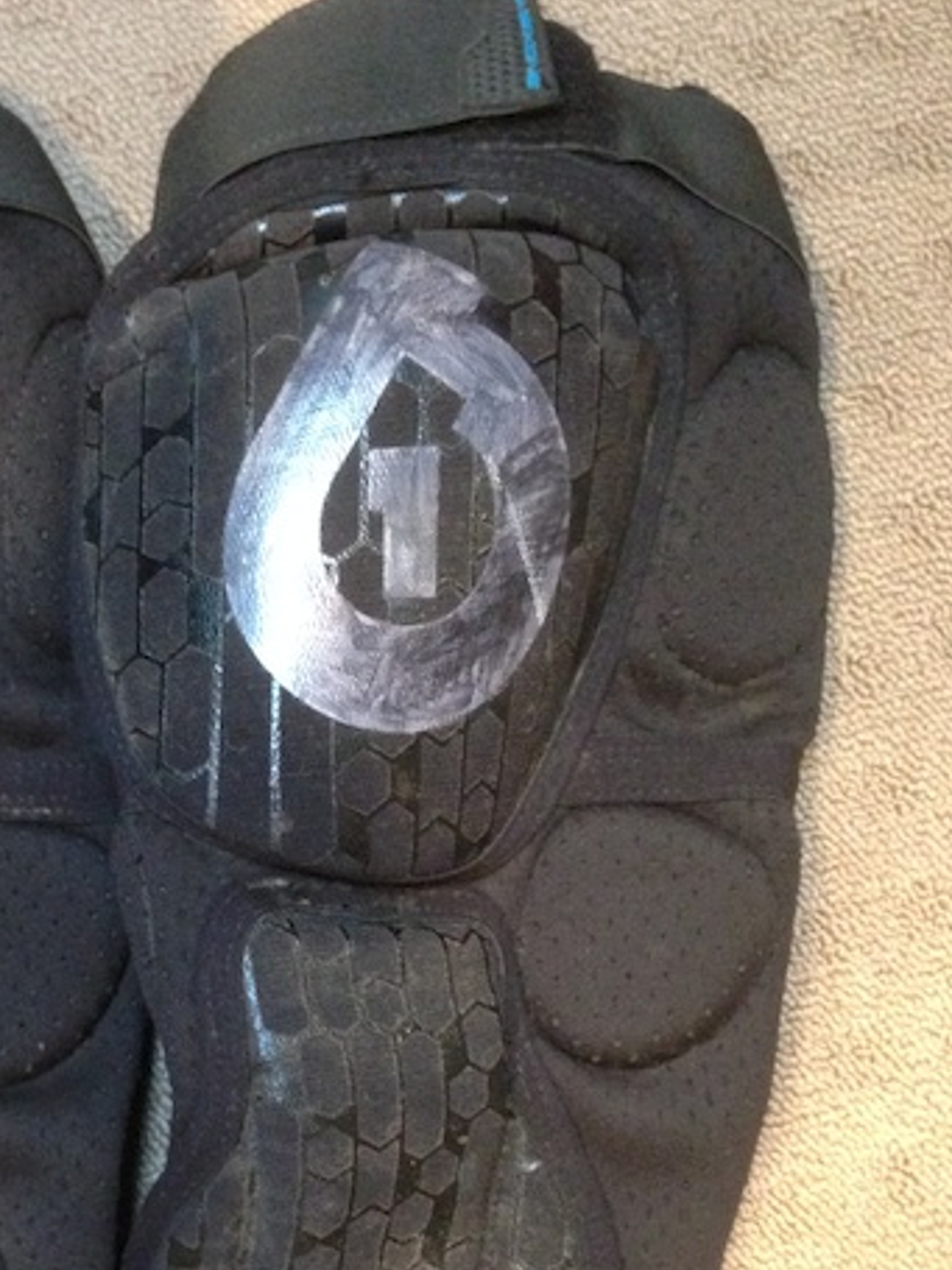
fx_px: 2128
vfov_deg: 32.7
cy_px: 916
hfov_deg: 24.7
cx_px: 142
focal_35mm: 58
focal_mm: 4.12
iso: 400
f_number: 2.4
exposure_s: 1/15
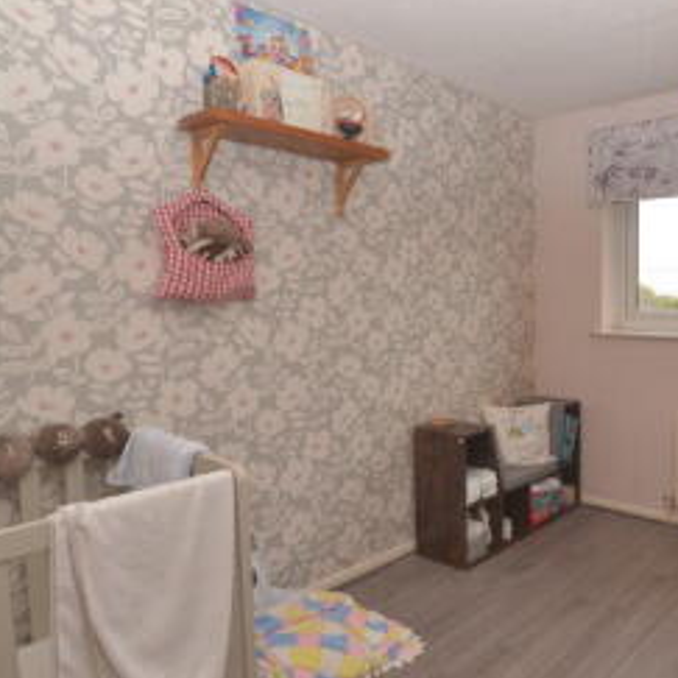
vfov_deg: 62.9
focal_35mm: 25
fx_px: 554
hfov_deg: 59.3
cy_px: 339
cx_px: 516
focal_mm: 10
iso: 800
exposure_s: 1/125
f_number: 6.3
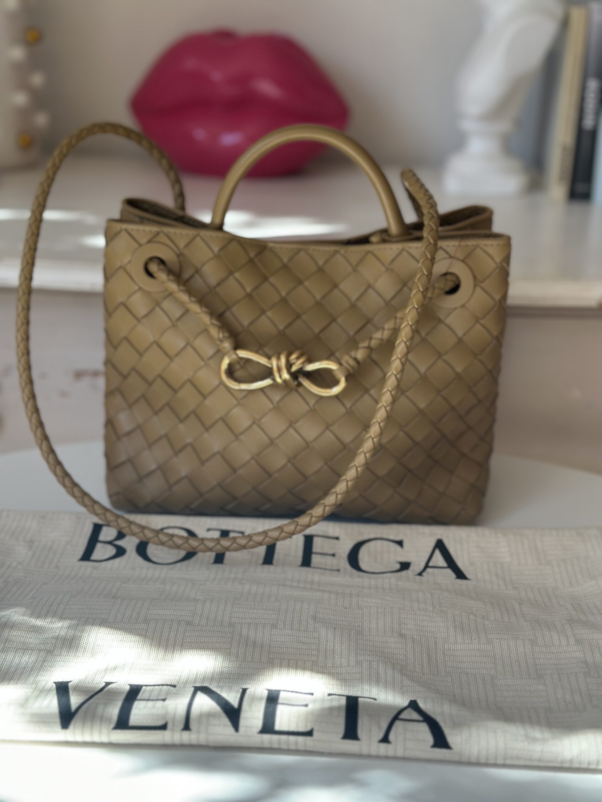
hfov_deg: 30.3
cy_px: 401
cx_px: 301
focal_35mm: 48
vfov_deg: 39.7
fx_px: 1113
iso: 80
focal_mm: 6.86
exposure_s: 1/212
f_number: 1.78
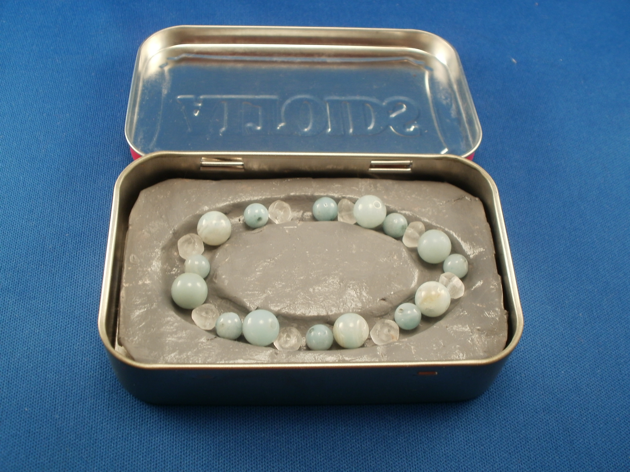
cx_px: 315
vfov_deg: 32.9
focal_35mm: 44
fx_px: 801
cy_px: 236
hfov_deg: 42.9
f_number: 4
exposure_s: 1/40
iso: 100
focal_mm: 7.7
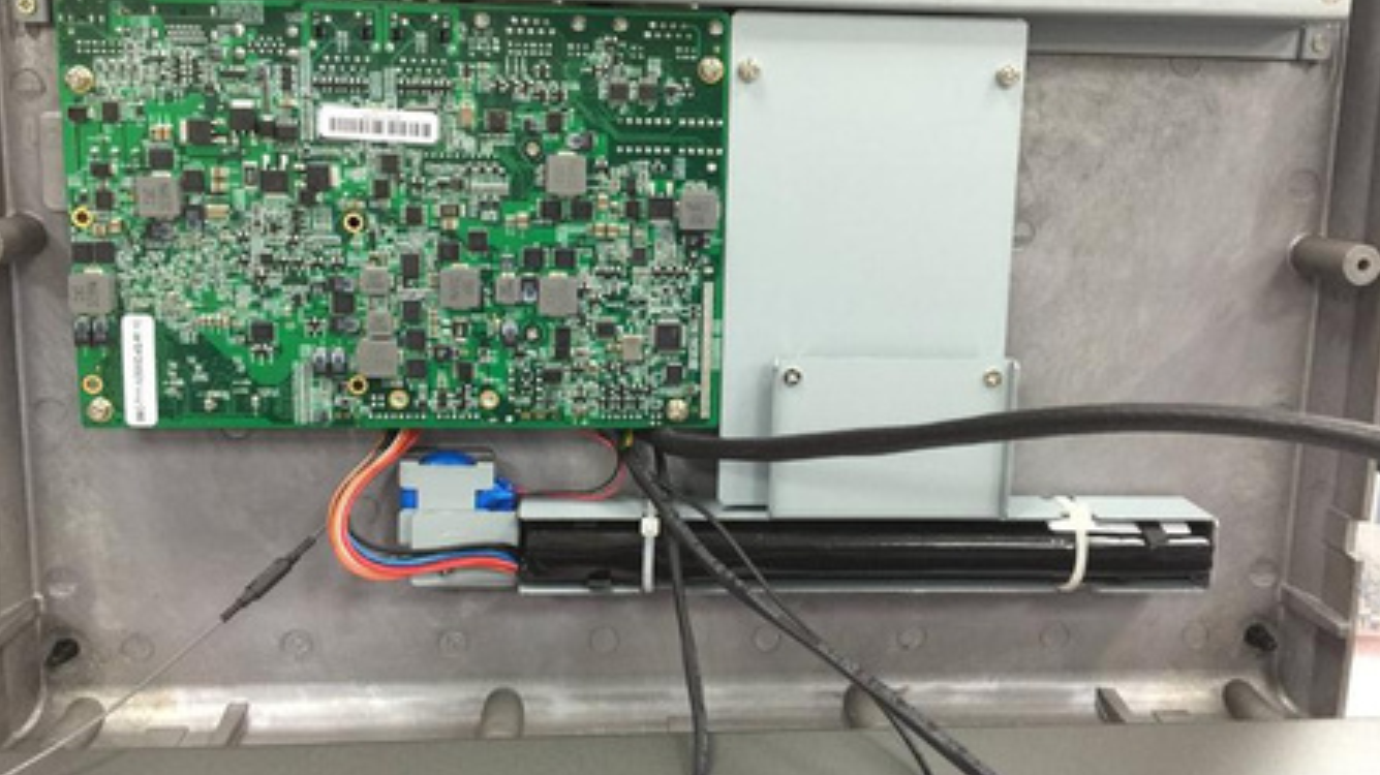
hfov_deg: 61.0
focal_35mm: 32
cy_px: 332
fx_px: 1171
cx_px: 688
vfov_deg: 36.6
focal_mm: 4.15
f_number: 2.2
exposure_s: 1/15
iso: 50
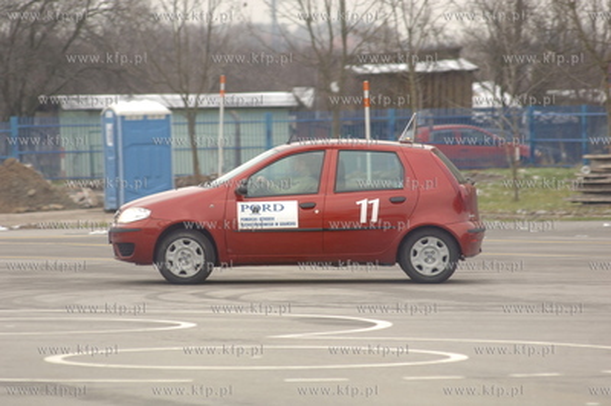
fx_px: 5087
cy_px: 203
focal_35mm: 300
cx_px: 306
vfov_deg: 4.6
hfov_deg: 6.9
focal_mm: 200
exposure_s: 1/125
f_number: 5
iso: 400
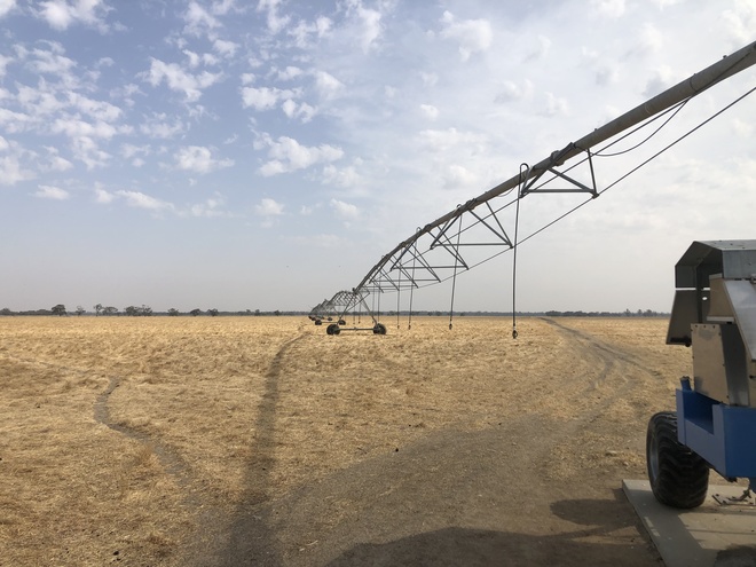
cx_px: 378
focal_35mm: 28
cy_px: 284
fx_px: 612
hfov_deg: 63.4
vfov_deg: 49.7
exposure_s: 1/3436
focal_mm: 3.99
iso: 20
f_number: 1.8
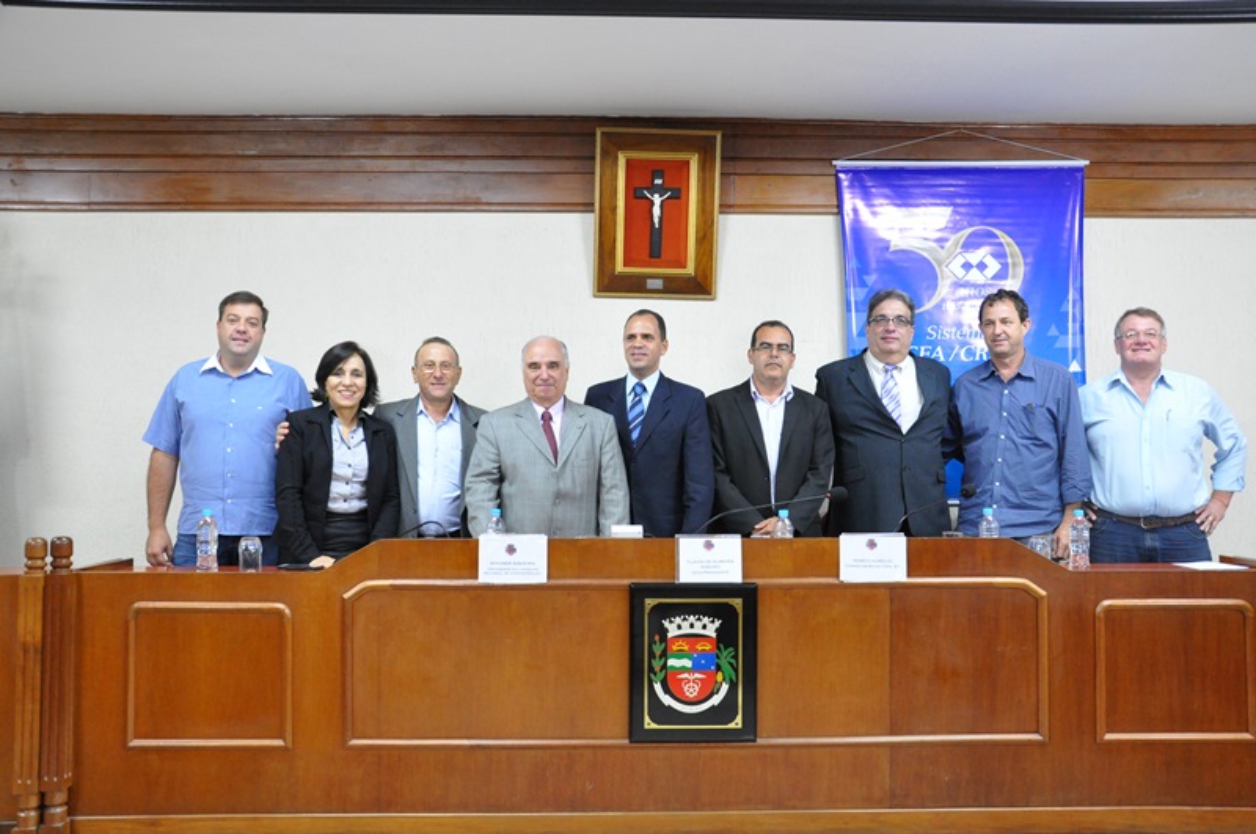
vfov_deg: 39.9
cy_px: 417
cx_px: 628
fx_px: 1150
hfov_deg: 57.3
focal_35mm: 33
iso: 2000
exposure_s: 1/40
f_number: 6.3
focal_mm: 22
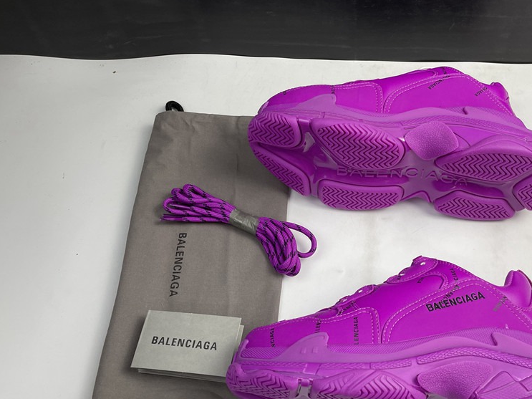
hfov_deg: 52.0
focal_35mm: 35
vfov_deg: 40.3
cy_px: 255
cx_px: 339
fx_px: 538
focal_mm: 4.2
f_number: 1.6
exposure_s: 1/121
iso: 64
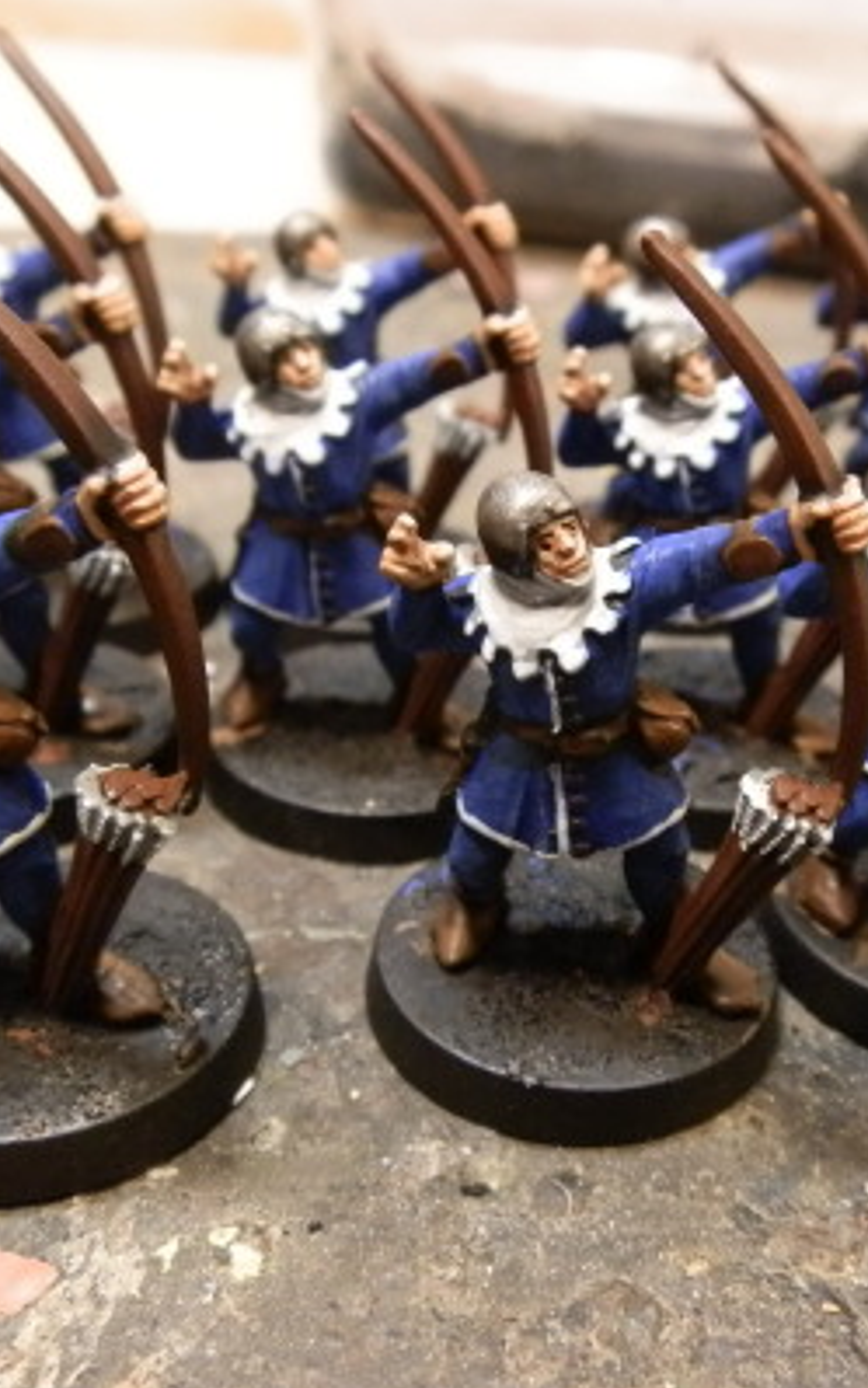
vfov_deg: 49.3
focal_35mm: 40
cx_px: 537
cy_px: 691
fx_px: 1513
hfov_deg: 31.9
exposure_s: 1/40
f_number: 3.1
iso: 400
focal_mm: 5
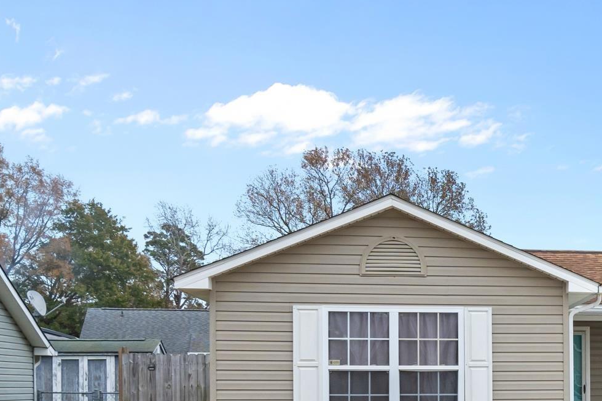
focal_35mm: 74
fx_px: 1237
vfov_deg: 18.2
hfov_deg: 25.3
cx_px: 665
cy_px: 322
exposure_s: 1/250
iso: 640
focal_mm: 29
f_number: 8
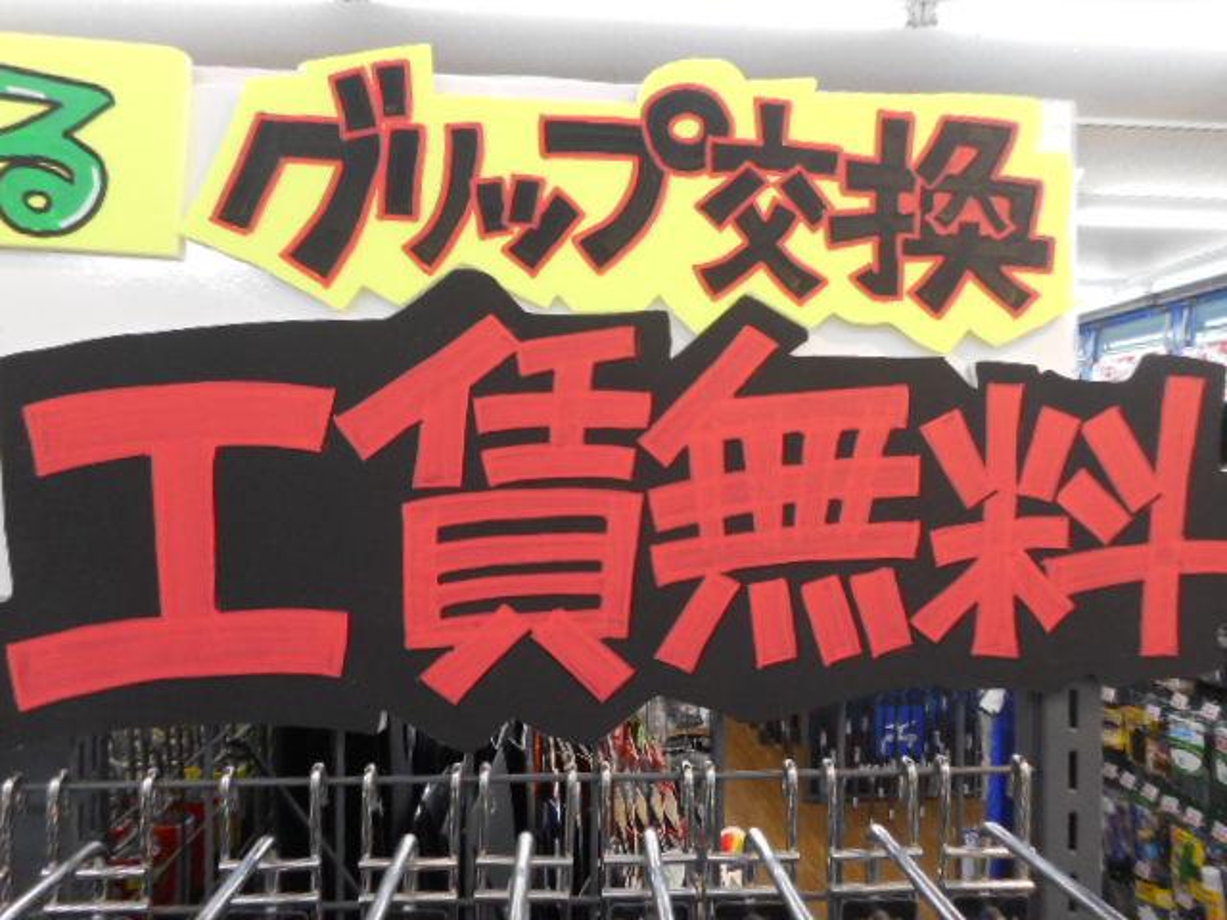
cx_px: 614
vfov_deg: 54.9
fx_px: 886
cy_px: 460
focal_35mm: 25
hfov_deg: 69.4
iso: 200
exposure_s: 1/30
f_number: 3.7
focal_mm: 4.5
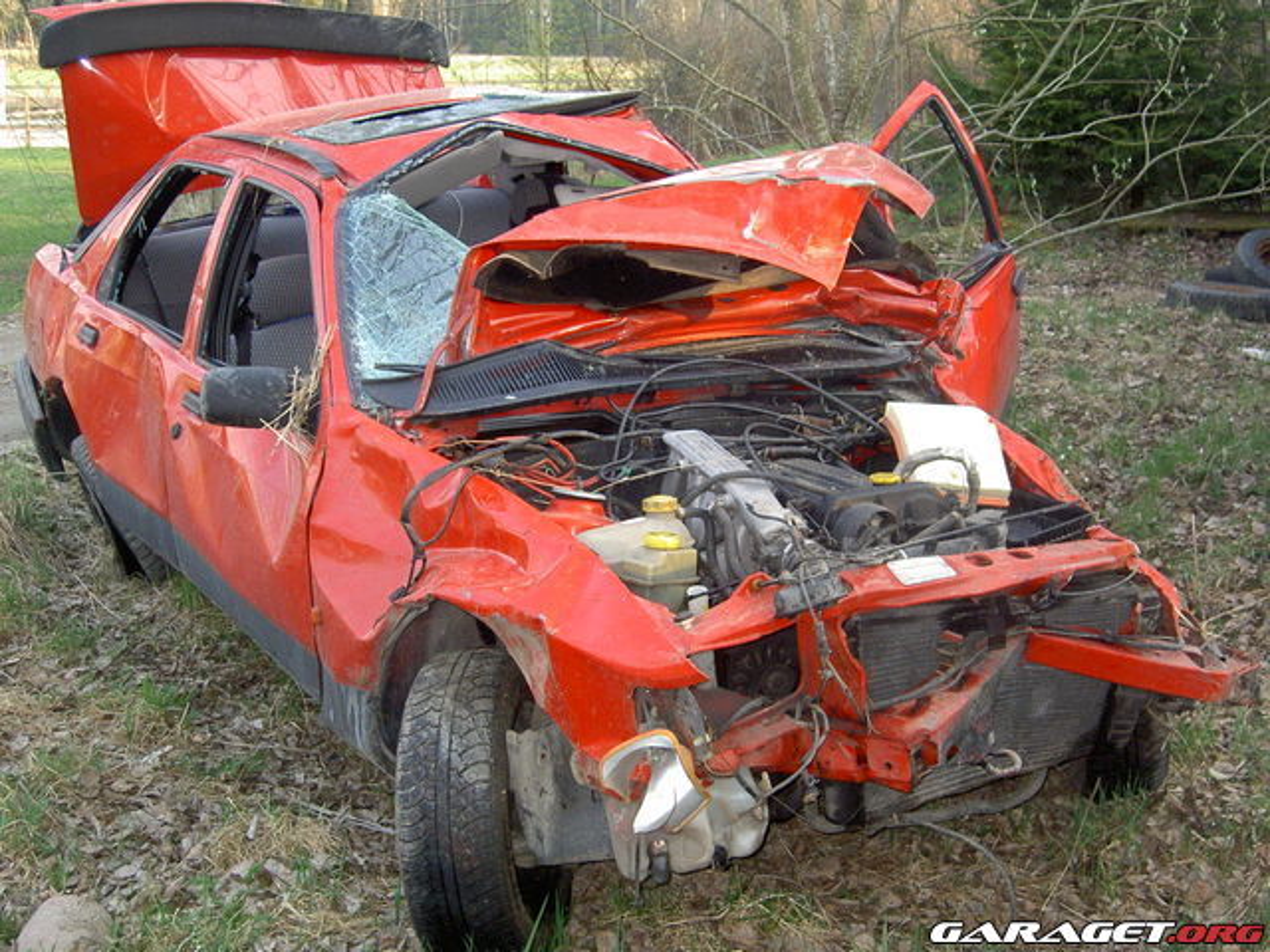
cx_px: 635
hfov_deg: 40.4
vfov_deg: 30.9
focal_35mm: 47
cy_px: 476
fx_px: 1724
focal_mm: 7.7
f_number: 3.4
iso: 200
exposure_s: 1/160
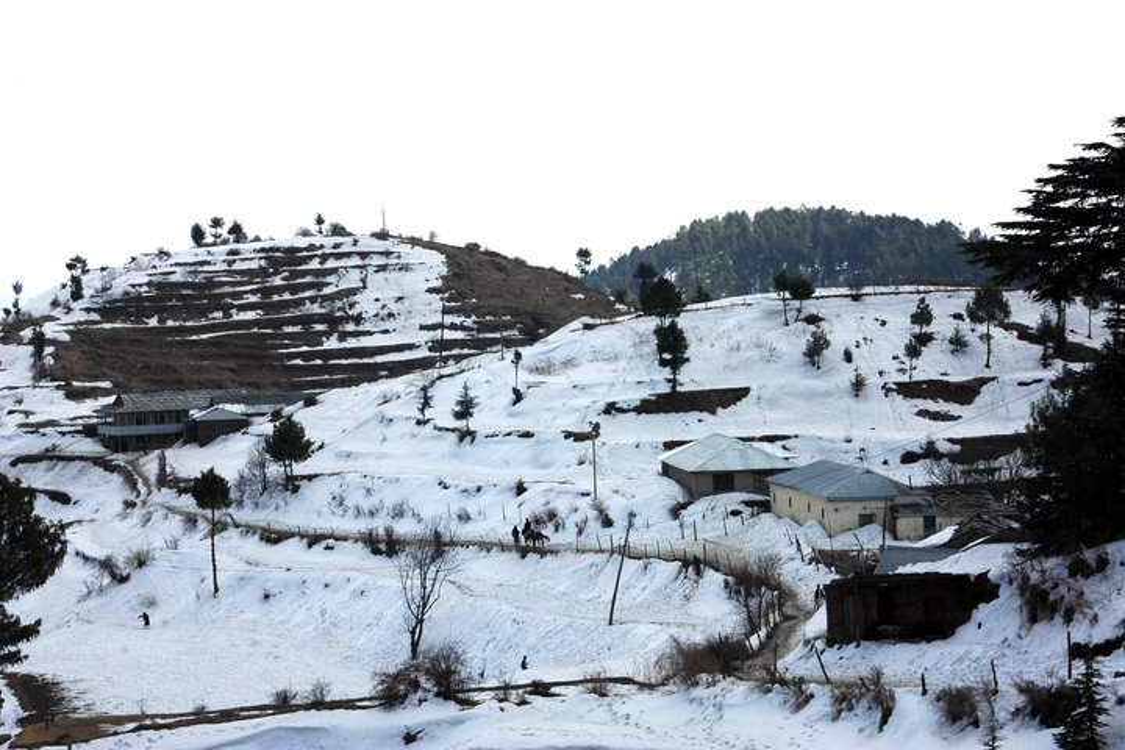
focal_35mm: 82
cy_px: 375
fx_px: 2578
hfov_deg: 24.6
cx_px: 562
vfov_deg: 16.6
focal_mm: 55
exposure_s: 1/500
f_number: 11
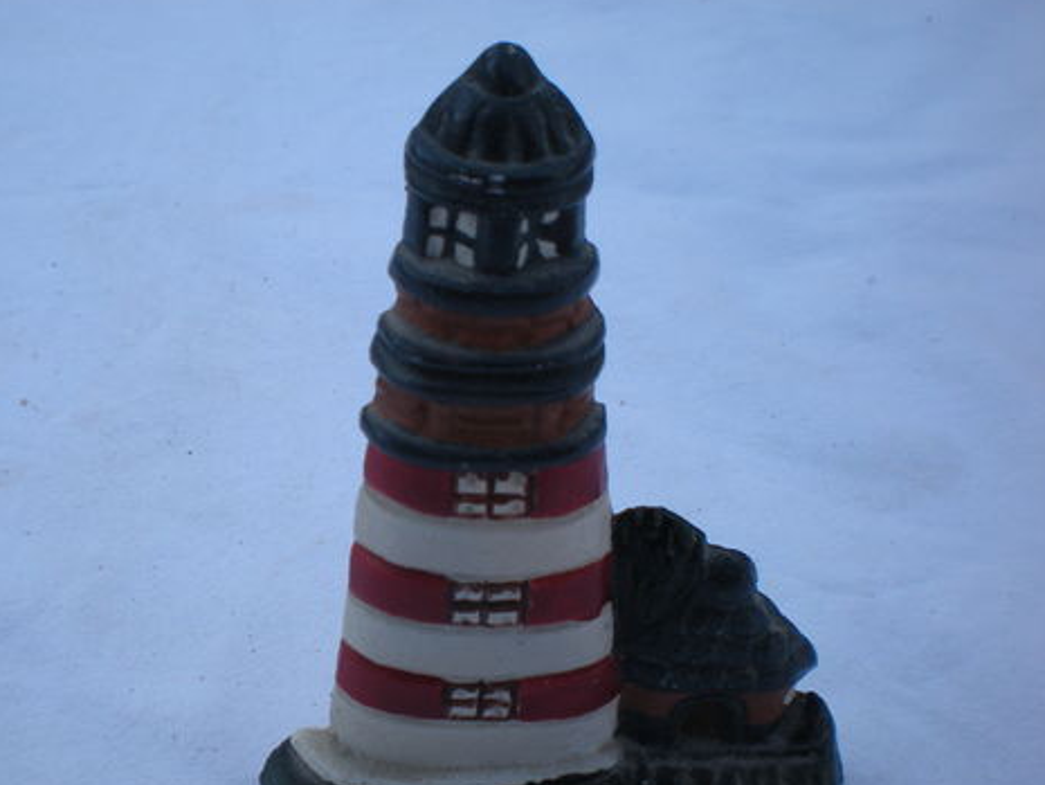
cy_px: 439
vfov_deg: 29.7
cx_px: 378
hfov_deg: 38.6
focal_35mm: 49
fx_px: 1480
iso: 64
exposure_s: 1/216
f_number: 4.6
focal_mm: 6.3
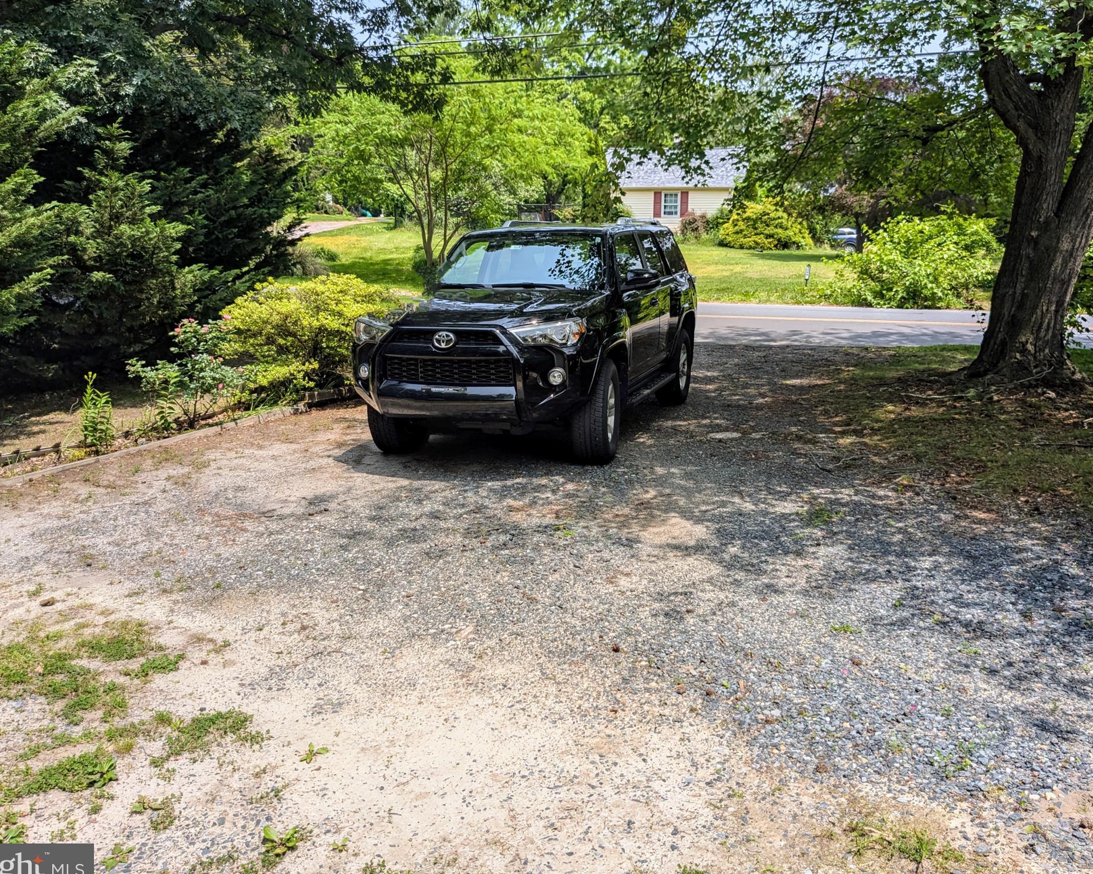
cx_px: 549
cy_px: 441
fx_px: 938
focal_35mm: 29
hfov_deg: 60.4
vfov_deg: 50.0
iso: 54
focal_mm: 4.38
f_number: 1.73
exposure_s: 1/1949
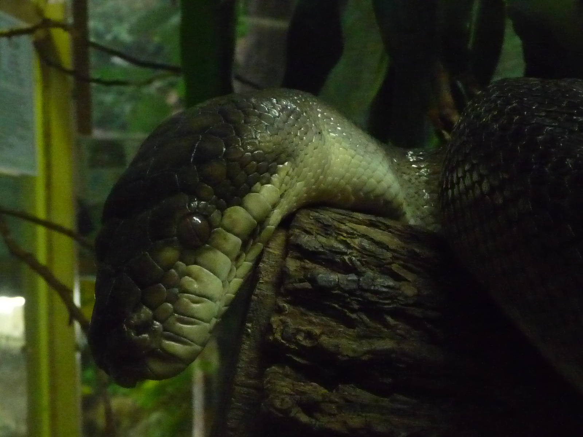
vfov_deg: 12.2
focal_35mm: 121
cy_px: 218
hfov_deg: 16.3
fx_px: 2038
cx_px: 292
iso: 800
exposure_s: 1/25
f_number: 4.6
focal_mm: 12.2
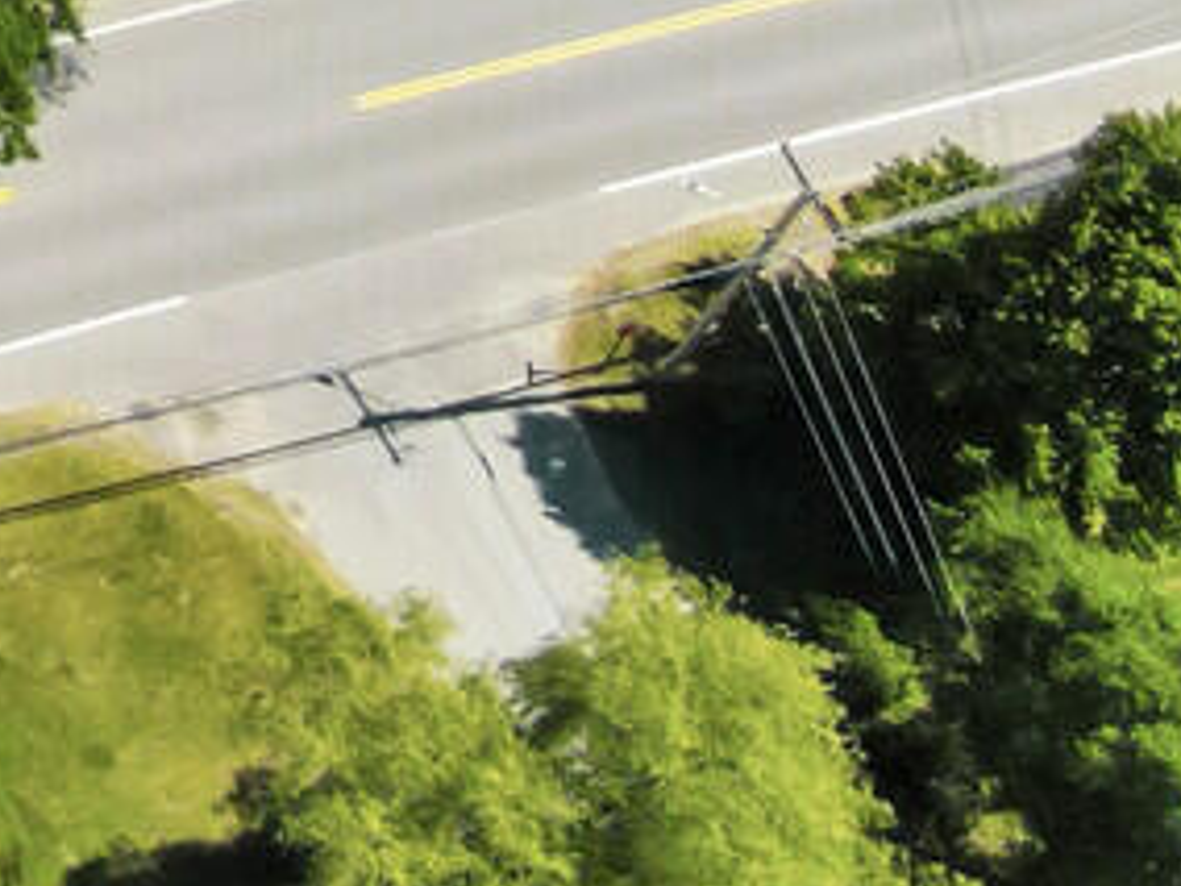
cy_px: -1406
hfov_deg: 11.7
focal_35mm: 135
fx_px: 4606
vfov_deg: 9.5
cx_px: -1730
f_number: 2.8
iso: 200
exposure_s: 1/1250
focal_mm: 4.5
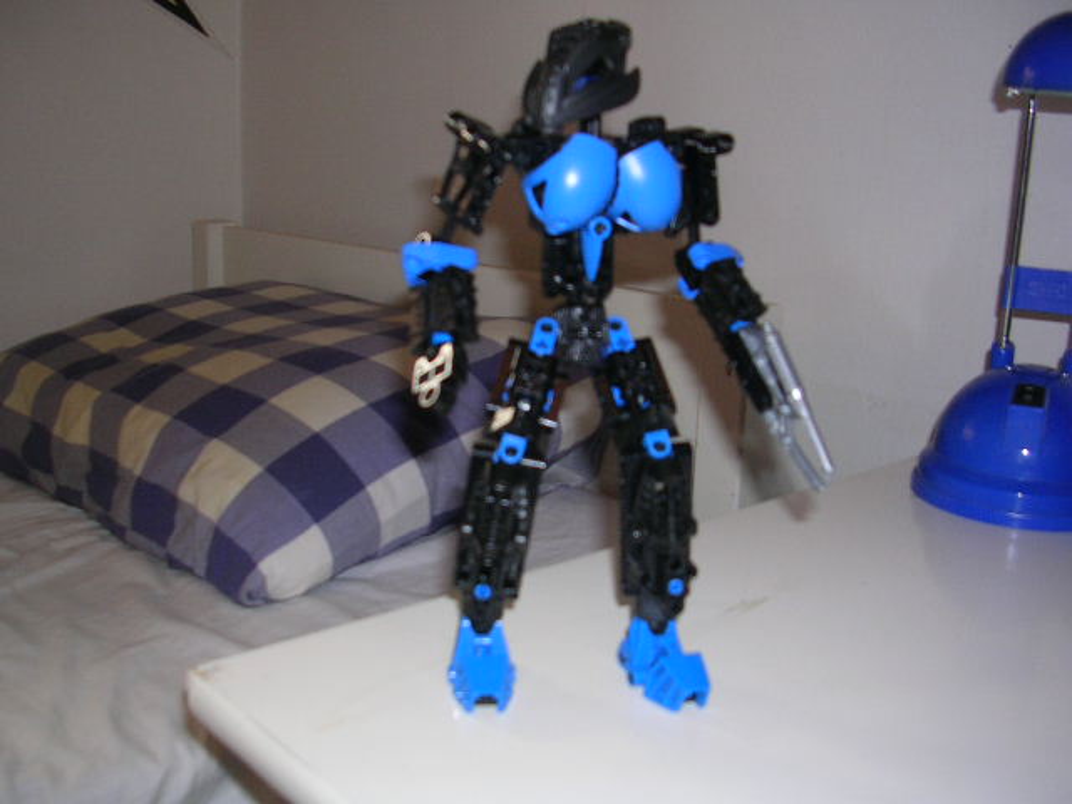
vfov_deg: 37.7
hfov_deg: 49.0
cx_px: 536
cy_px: 402
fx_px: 1177
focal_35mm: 38
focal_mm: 5.8
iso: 50
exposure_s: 1/60.1
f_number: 2.8
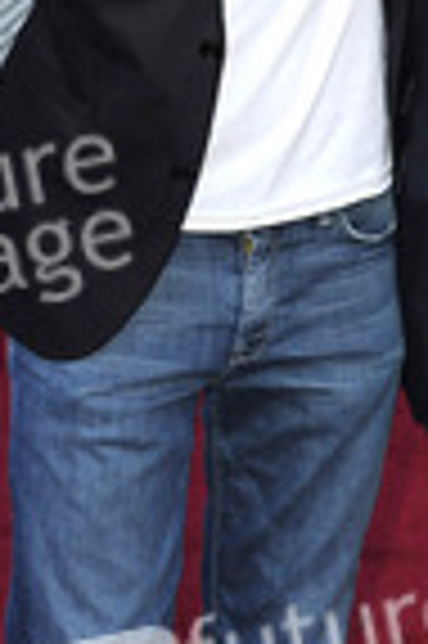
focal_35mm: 154
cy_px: 18
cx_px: 392
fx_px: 2753
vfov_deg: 13.2
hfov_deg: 8.9
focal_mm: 55
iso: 500
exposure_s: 1/160
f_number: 5.6
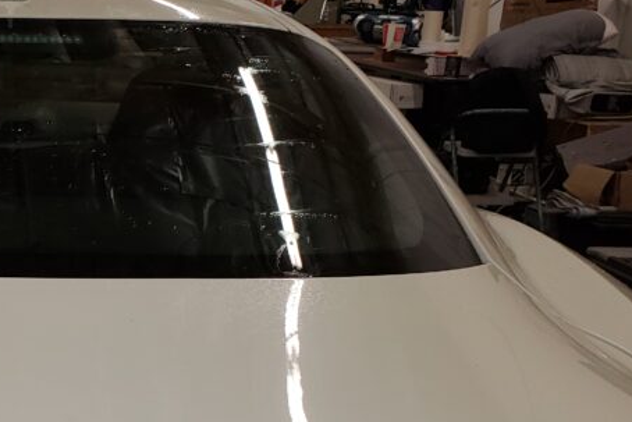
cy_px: 280
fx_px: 1071
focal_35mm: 61
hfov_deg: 30.6
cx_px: 1
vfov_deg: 22.2
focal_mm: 4.3
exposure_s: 1/60
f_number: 2.4
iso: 100
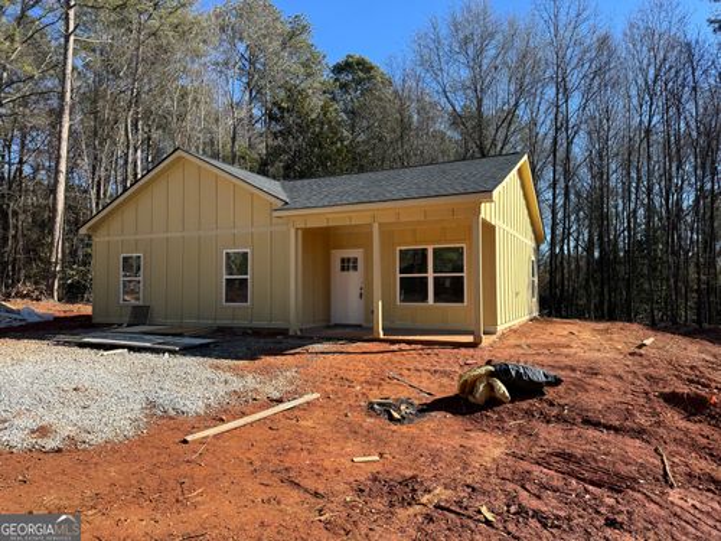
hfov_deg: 71.6
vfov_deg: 56.8
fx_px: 500
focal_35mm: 24
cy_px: 270
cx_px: 360
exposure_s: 1/2105
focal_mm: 6.76
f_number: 1.78
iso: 80
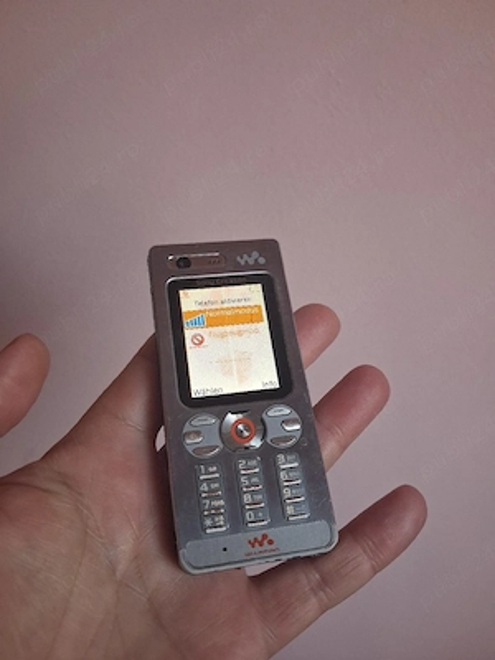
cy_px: 330
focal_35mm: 27
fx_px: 515
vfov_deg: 65.3
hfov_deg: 51.4
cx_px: 248
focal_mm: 4
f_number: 1.8
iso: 320
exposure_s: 1/100
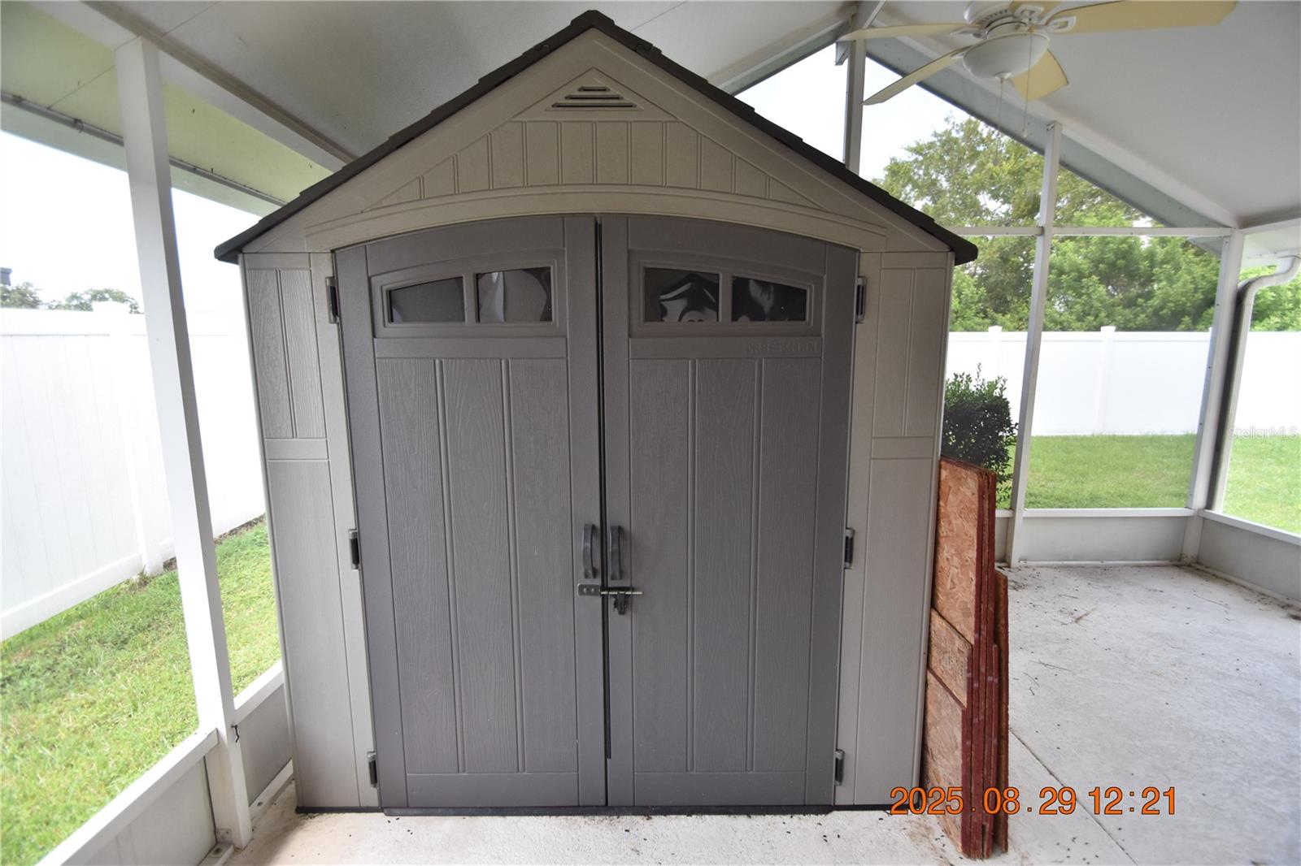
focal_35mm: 15
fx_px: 542
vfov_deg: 77.3
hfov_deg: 100.4
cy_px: 433
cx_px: 650
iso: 800
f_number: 3.5
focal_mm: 10
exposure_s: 1/350
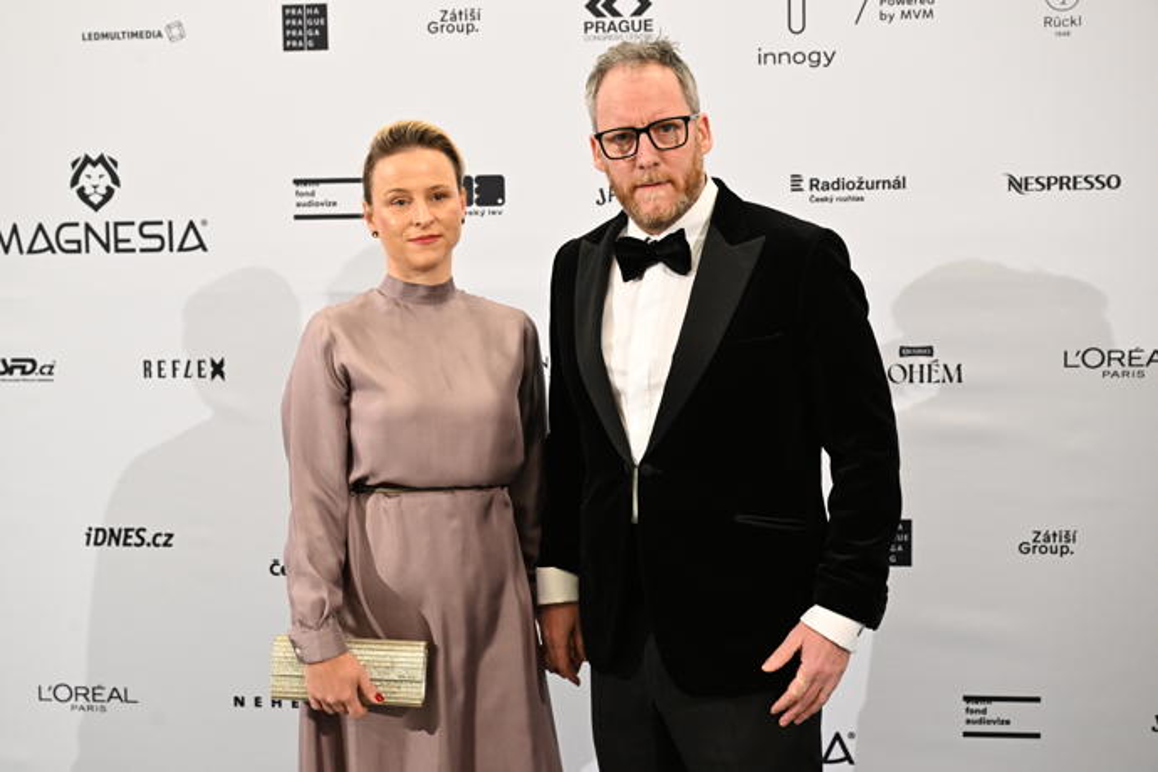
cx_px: 579
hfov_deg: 44.5
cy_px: 386
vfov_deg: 30.5
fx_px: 1415
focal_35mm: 44
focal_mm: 44
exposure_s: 1/160
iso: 3200
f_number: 5
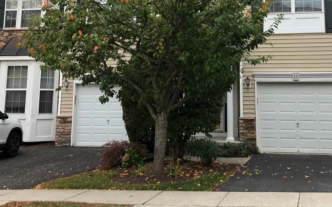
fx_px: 480
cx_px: 211
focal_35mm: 53
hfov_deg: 37.9
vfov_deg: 23.8
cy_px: 24
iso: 20
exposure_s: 1/265
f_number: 1.8
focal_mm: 3.99
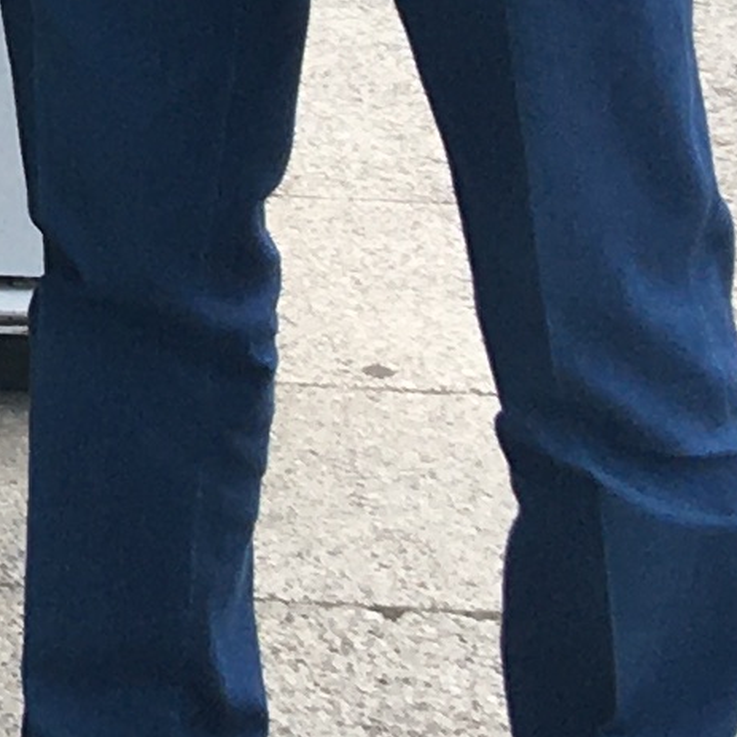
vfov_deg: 7.5
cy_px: -855
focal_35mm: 223
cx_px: -1410
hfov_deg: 7.1
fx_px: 5372
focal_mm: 4.15
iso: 25
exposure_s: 1/400
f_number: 2.2
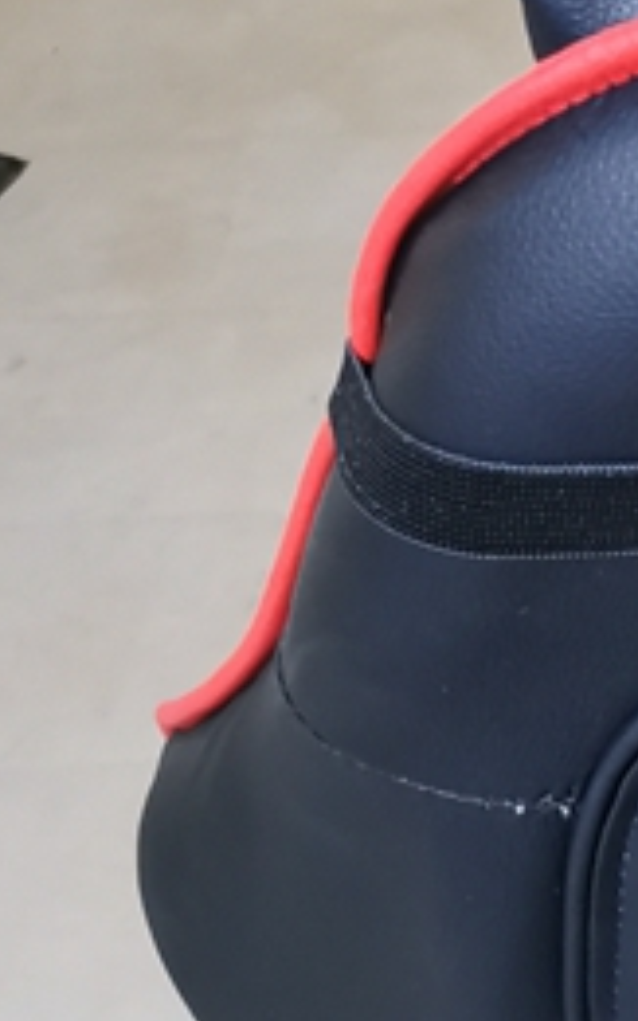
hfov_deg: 10.2
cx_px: 1331
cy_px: 1113
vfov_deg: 17.3
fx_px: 3257
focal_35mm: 117
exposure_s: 1/33.3
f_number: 1.8
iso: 500
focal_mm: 5.58
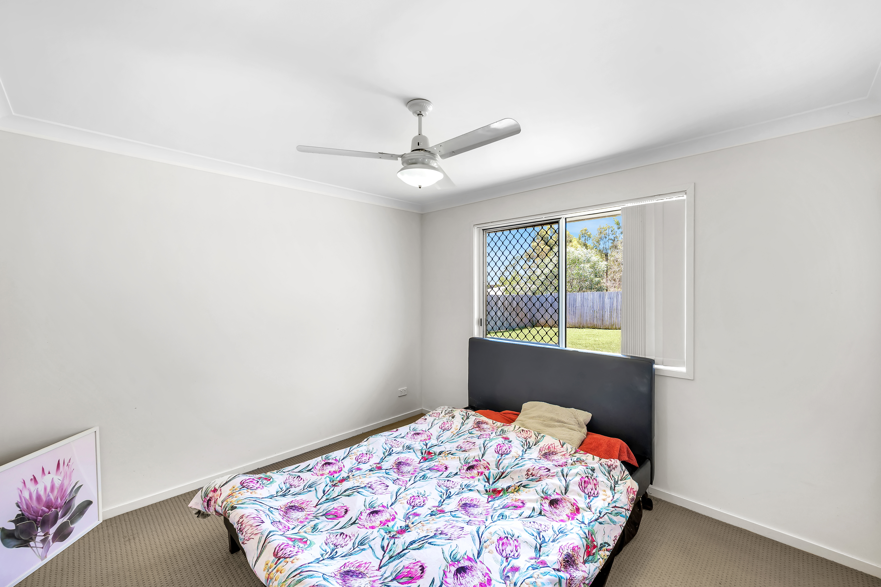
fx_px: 343
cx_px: 440
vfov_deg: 81.2
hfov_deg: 104.3
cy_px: 294
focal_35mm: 14
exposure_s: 1/8
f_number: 8
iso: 250
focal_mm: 14
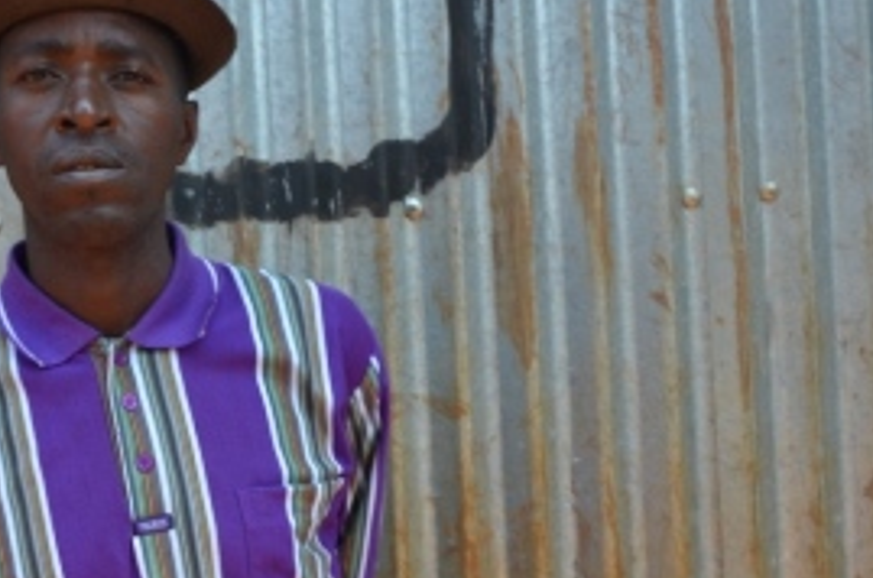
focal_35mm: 67
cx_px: 195
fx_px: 1621
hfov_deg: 29.6
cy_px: 294
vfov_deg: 20.2
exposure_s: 1/160
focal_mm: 24
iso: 200
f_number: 6.3
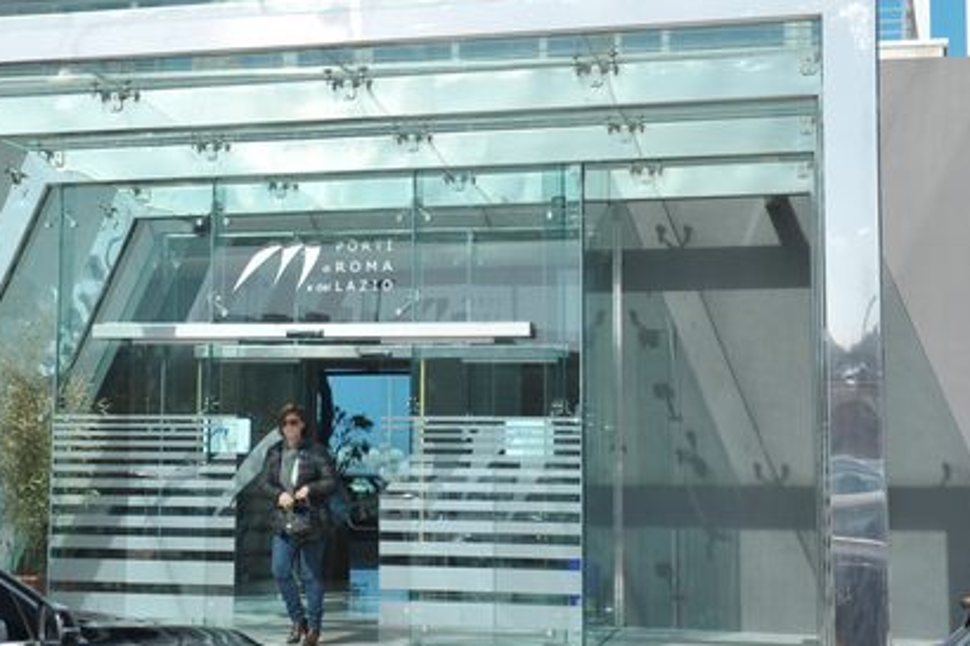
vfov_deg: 18.1
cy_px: 258
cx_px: 343
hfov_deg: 26.9
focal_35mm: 75
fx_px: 2020
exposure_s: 1/200
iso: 320
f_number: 14
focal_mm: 48
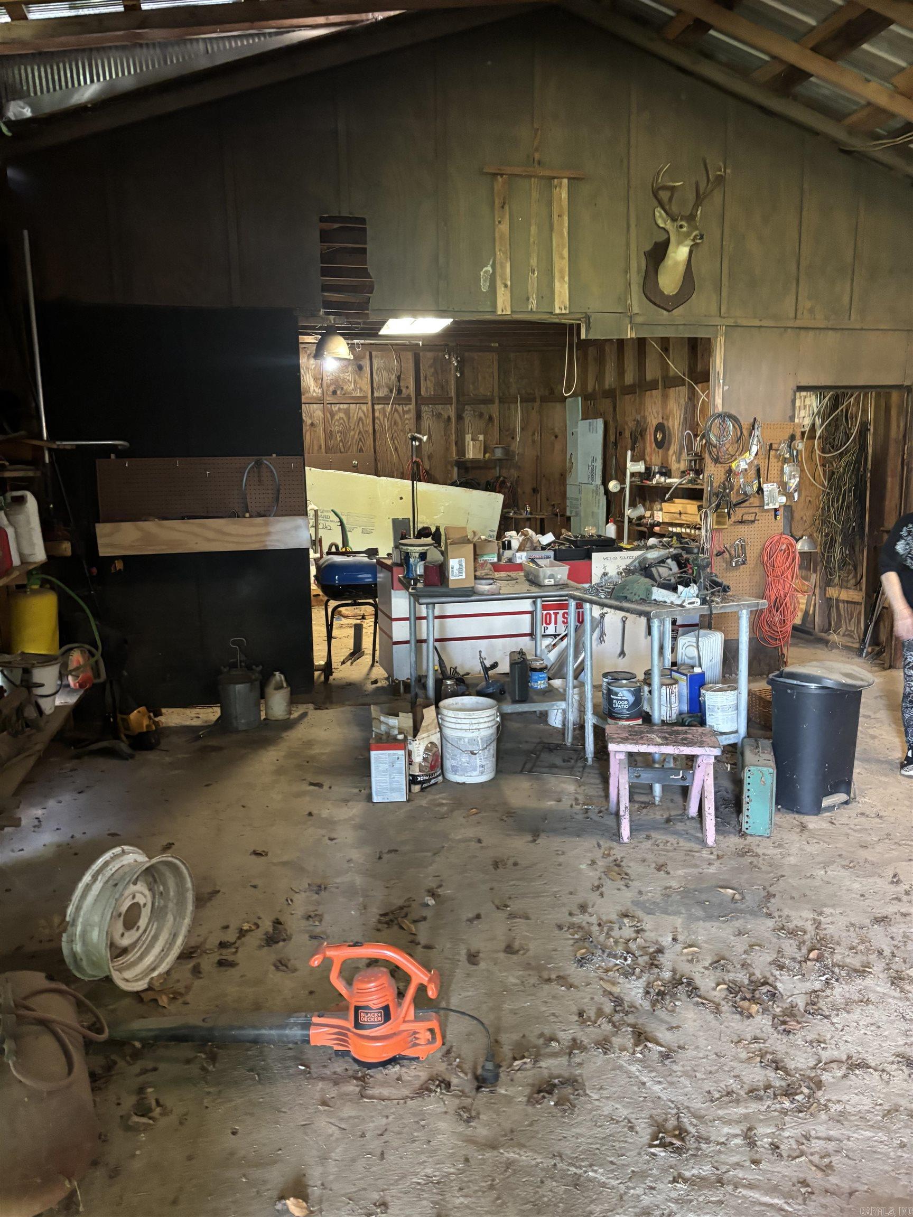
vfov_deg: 67.3
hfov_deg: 53.1
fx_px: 914
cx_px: 456
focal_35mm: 26
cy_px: 608
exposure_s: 1/30
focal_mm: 5.96
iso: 500
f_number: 1.6
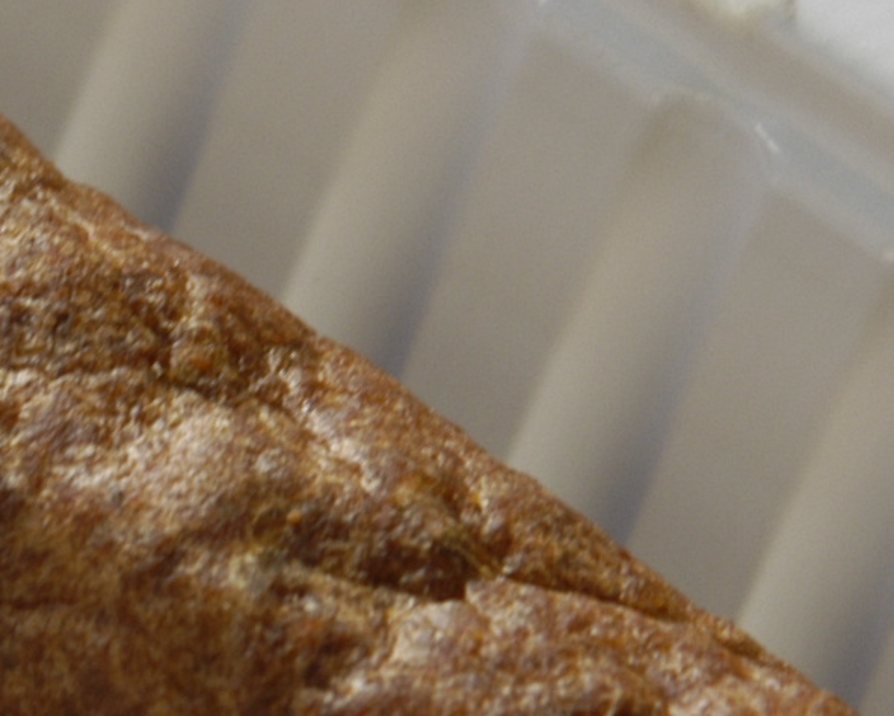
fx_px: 14742
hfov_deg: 3.5
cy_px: 358
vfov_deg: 2.8
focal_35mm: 557
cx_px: -222
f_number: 9
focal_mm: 78
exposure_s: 1/160
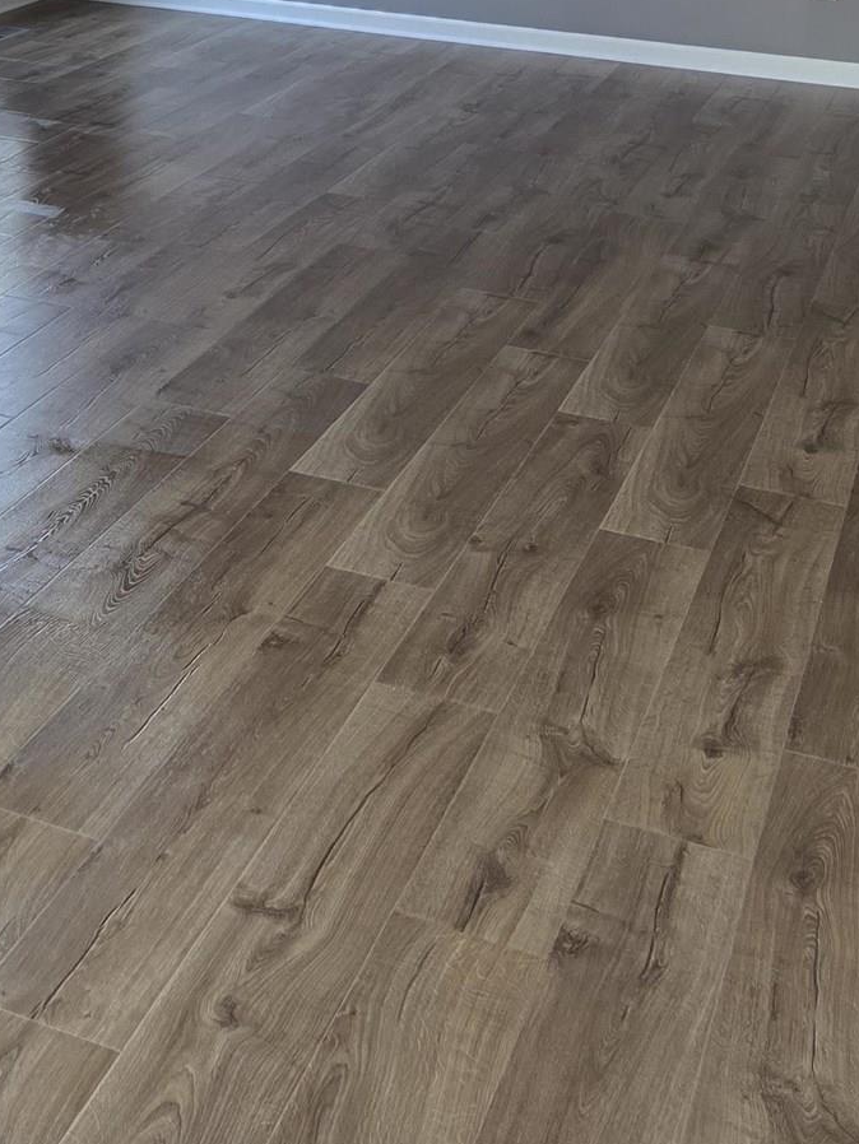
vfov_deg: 28.6
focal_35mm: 59
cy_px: -213
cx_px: 110
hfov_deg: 24.2
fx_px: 1951
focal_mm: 6.25
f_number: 1.7
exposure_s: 1/120
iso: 320
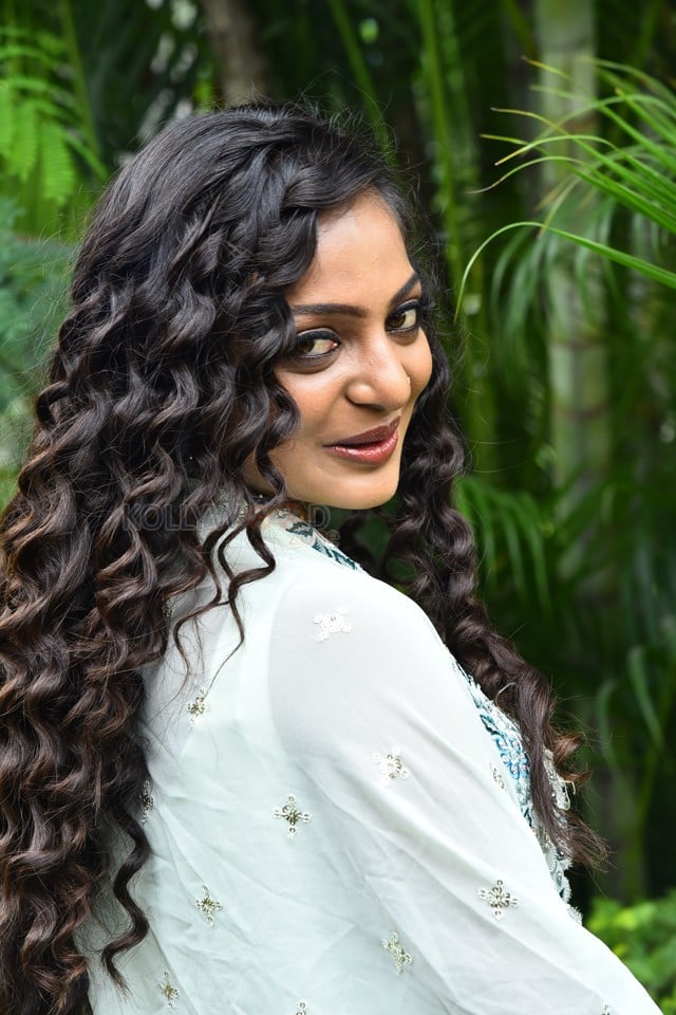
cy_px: 508
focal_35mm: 120
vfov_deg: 17.1
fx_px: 3380
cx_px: 338
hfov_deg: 11.4
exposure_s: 1/125
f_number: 5.6
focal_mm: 120
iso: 400
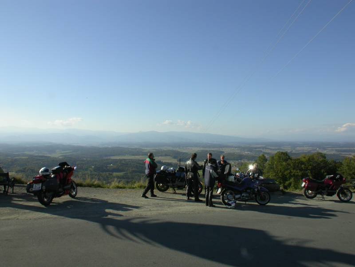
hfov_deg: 49.0
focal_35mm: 38
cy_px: 134
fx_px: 390
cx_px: 178
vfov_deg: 37.7
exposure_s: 1/287
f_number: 7.5
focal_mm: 7.85
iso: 100
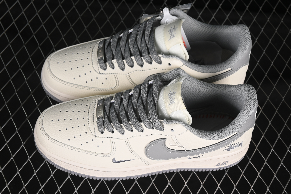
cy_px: 97
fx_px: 606
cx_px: 146
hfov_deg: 27.0
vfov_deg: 18.2
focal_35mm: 75
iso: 160
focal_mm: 50
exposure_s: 1/80
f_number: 7.1
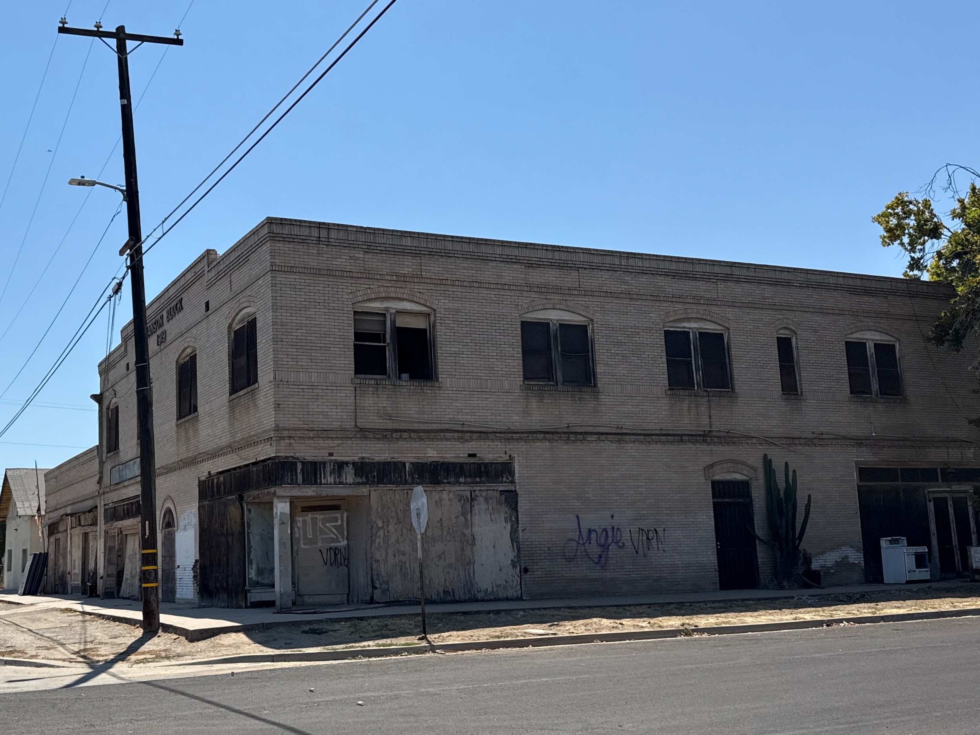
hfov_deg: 71.6
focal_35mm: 24
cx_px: 490
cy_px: 368
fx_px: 679
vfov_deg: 56.8
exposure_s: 1/7353
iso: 80
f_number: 1.78
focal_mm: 6.76
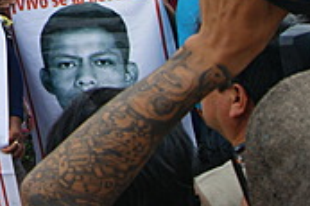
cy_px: -173
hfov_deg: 16.3
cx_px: -195
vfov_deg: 11.4
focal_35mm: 111
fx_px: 955
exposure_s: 1/80
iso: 100
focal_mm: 20
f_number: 9
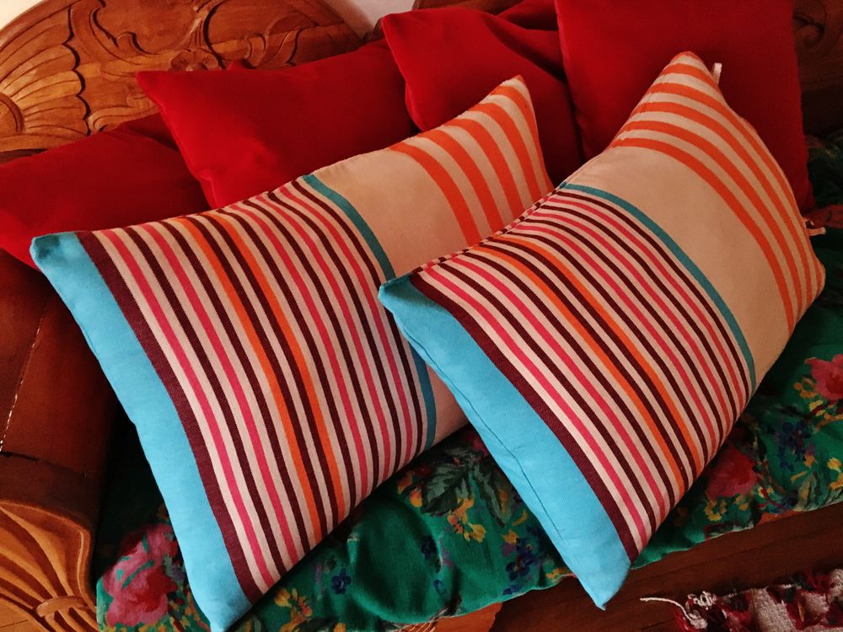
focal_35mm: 29
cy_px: 316
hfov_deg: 61.7
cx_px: 422
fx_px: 706
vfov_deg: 48.2
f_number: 2.2
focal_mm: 4.15
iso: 500
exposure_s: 1/17
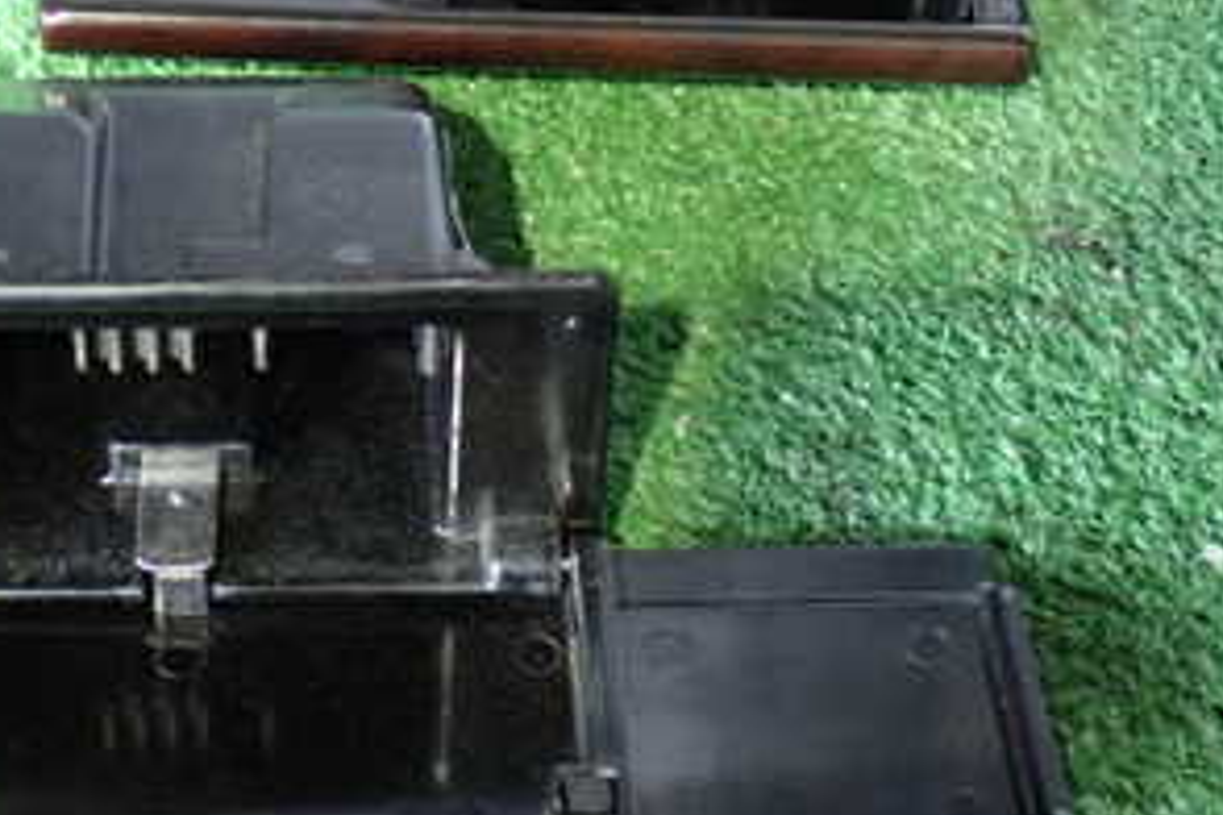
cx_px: 458
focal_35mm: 87
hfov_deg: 23.3
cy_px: 154
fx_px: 2955
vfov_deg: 15.6
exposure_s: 1/20
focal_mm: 7.31
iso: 800
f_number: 2.8
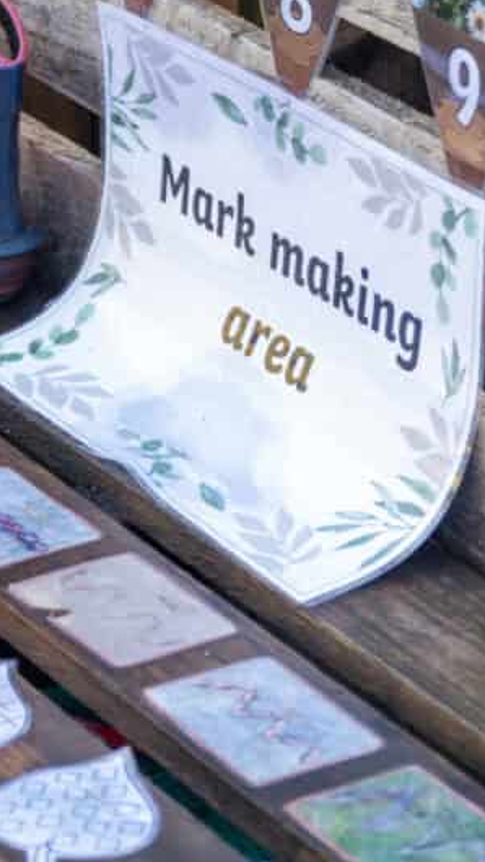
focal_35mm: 172
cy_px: 339
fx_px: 3934
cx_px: 179
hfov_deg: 7.1
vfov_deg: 12.5
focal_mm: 56.5
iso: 200
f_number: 4
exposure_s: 1/100
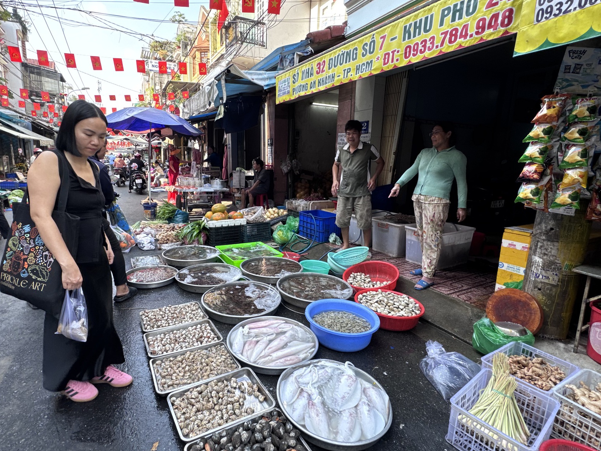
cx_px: 270
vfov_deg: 71.6
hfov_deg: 87.5
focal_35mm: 18
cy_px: 219
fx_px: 313
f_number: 2.2
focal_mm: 2.22
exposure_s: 1/99
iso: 50
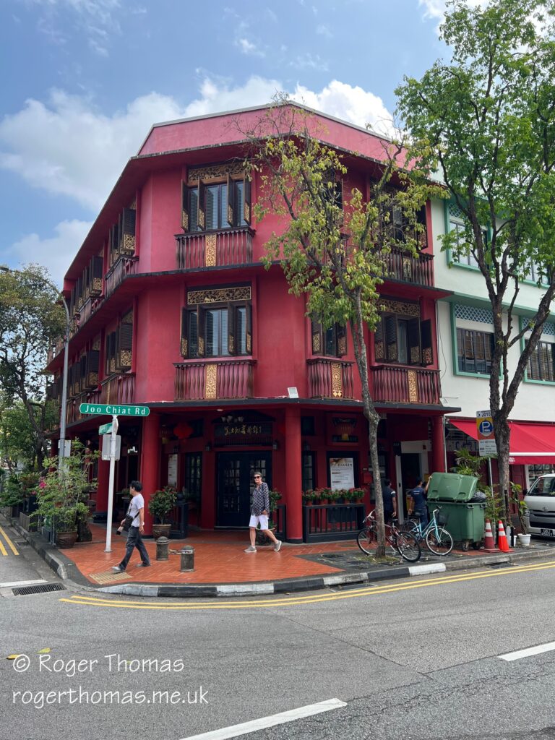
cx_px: 278
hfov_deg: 53.1
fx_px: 556
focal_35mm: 26
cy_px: 370
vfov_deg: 67.3
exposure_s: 1/1009
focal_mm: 5.7
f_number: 1.5
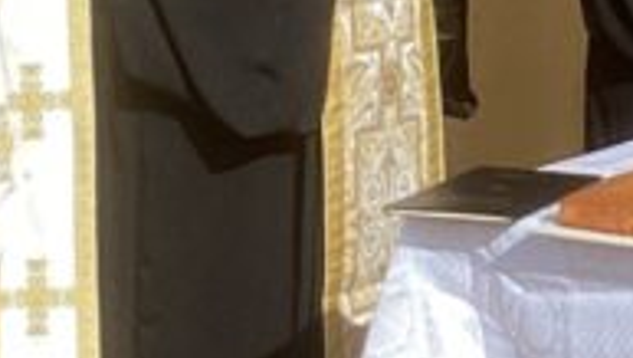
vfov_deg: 6.7
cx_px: 905
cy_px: -194
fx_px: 3007
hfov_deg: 11.6
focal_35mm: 179
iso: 25
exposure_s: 1/905
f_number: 2.4
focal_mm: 3.3
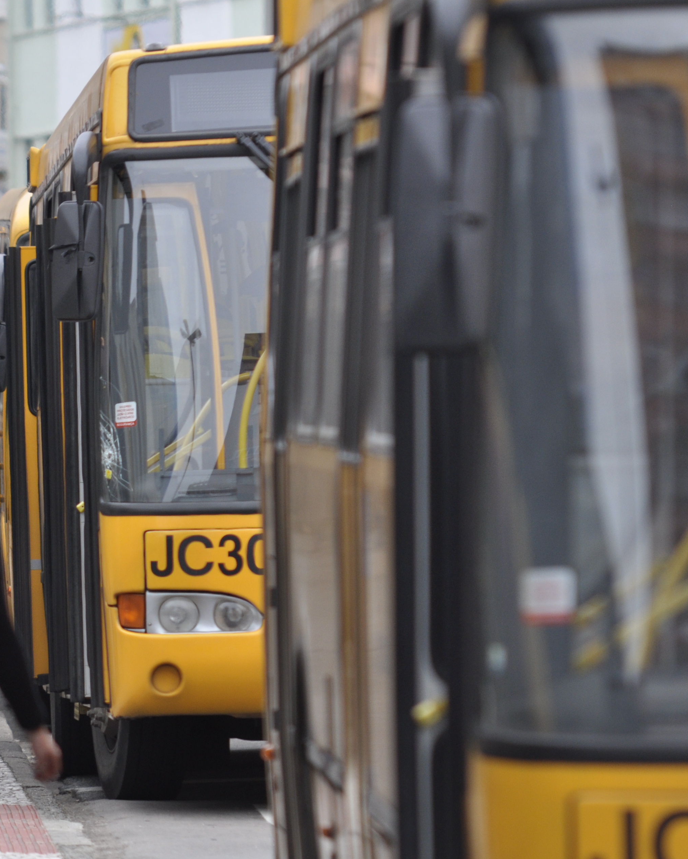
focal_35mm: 476
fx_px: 12113
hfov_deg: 3.3
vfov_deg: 4.1
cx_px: 111
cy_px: 460
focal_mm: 200
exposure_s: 1/400
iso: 400
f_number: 2.8
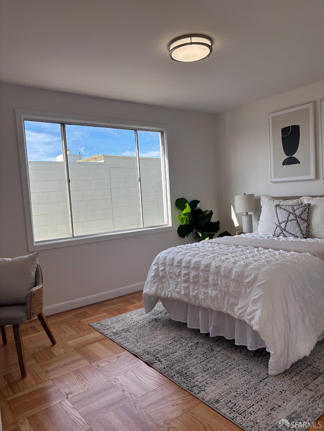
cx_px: 162
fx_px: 324
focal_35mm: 26
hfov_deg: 53.1
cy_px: 216
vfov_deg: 67.3
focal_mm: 5.96
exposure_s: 1/978
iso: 50
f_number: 1.6
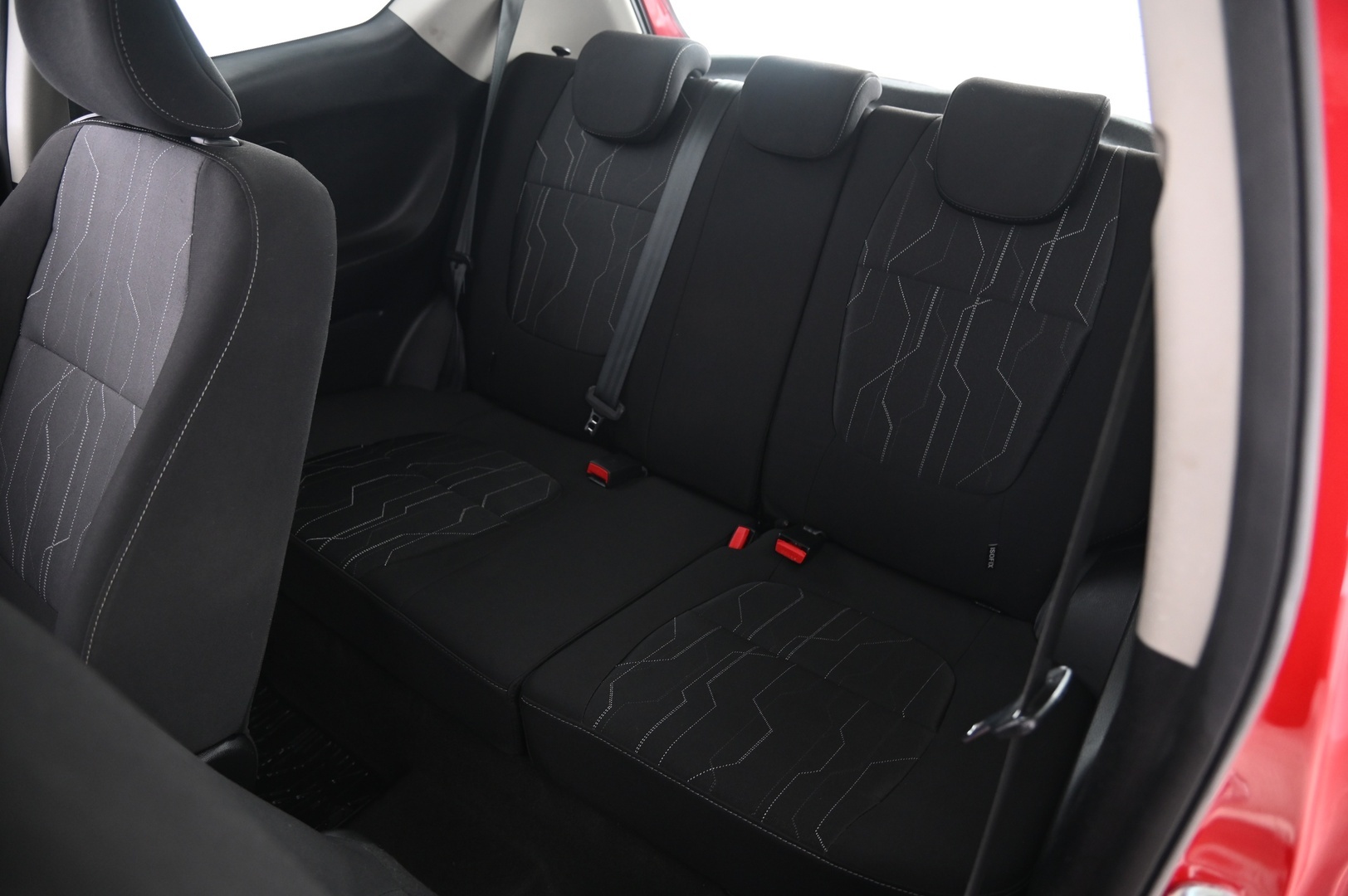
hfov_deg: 73.8
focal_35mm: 24
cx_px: 674
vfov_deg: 53.1
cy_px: 448
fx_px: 898
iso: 2000
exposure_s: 1/8
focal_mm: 24
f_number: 4
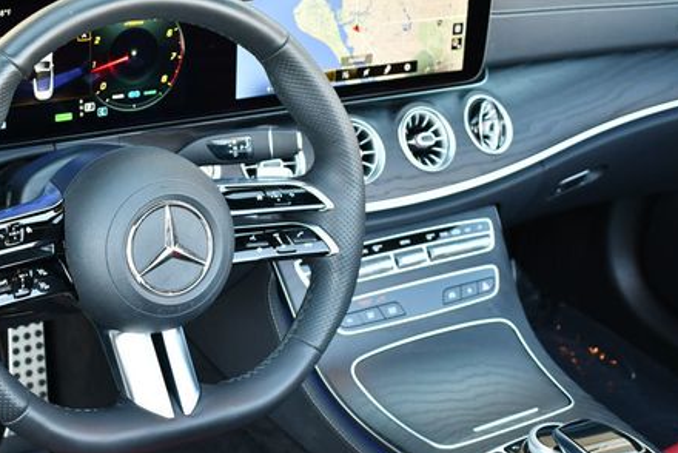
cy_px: 230
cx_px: 205
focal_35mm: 64
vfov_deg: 21.3
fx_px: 1206
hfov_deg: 31.1
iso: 800
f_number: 3.8
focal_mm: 22
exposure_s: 1/160
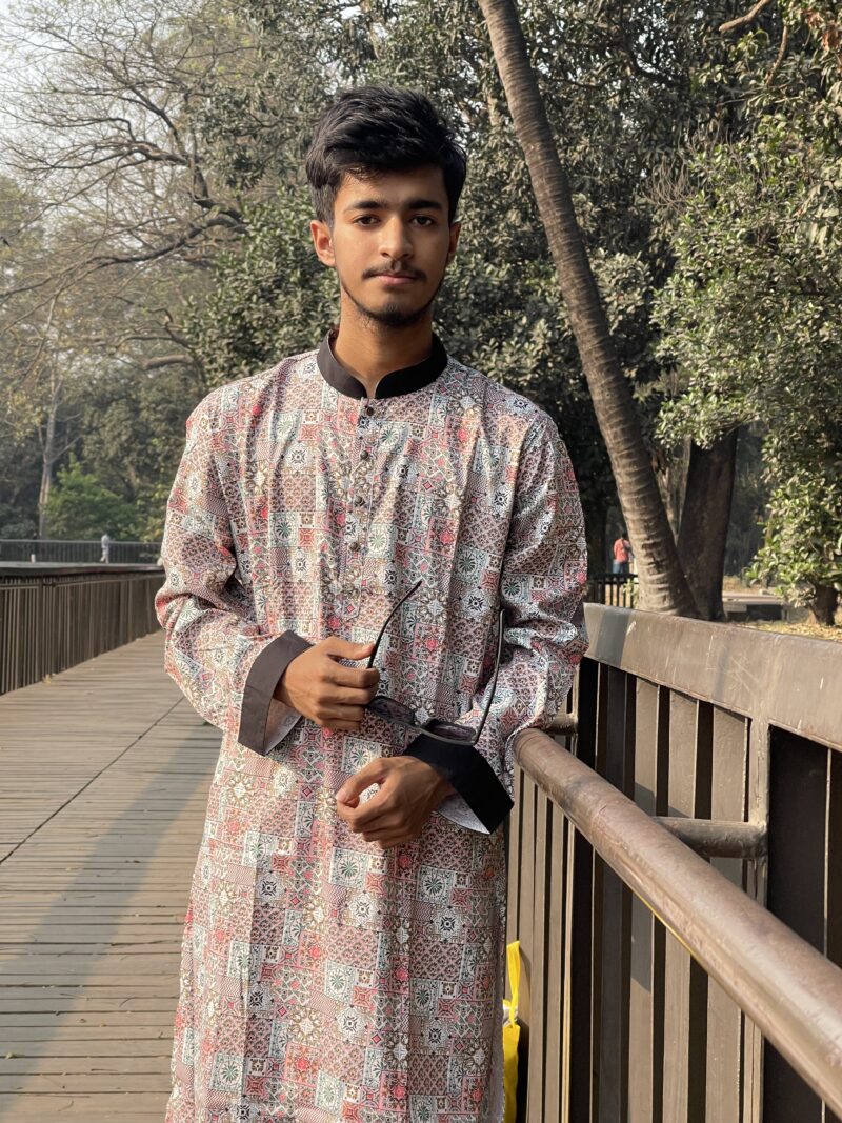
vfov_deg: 30.3
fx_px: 2076
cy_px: 562
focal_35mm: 64
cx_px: 421
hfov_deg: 22.9
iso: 20
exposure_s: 1/471
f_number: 2.2
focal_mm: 7.5
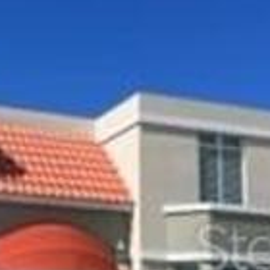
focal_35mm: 82
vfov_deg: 20.7
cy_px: 246
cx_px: -2
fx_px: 724
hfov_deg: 20.4
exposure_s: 1/6579
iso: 50
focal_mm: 5.7
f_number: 1.5
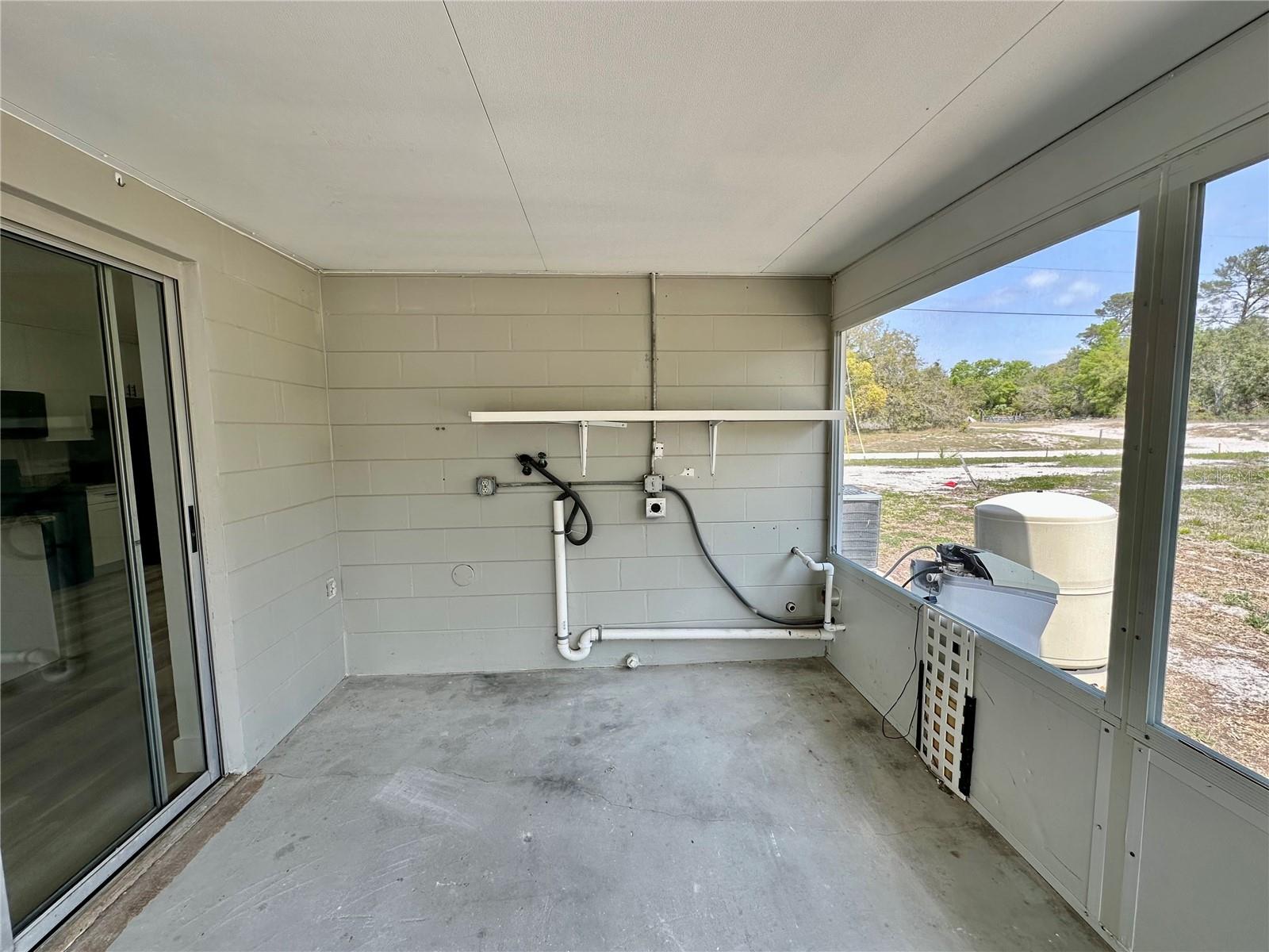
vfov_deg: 85.7
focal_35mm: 14
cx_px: 634
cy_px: 476
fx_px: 513
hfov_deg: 102.1
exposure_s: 1/193
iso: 40
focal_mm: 2.22
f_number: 2.2
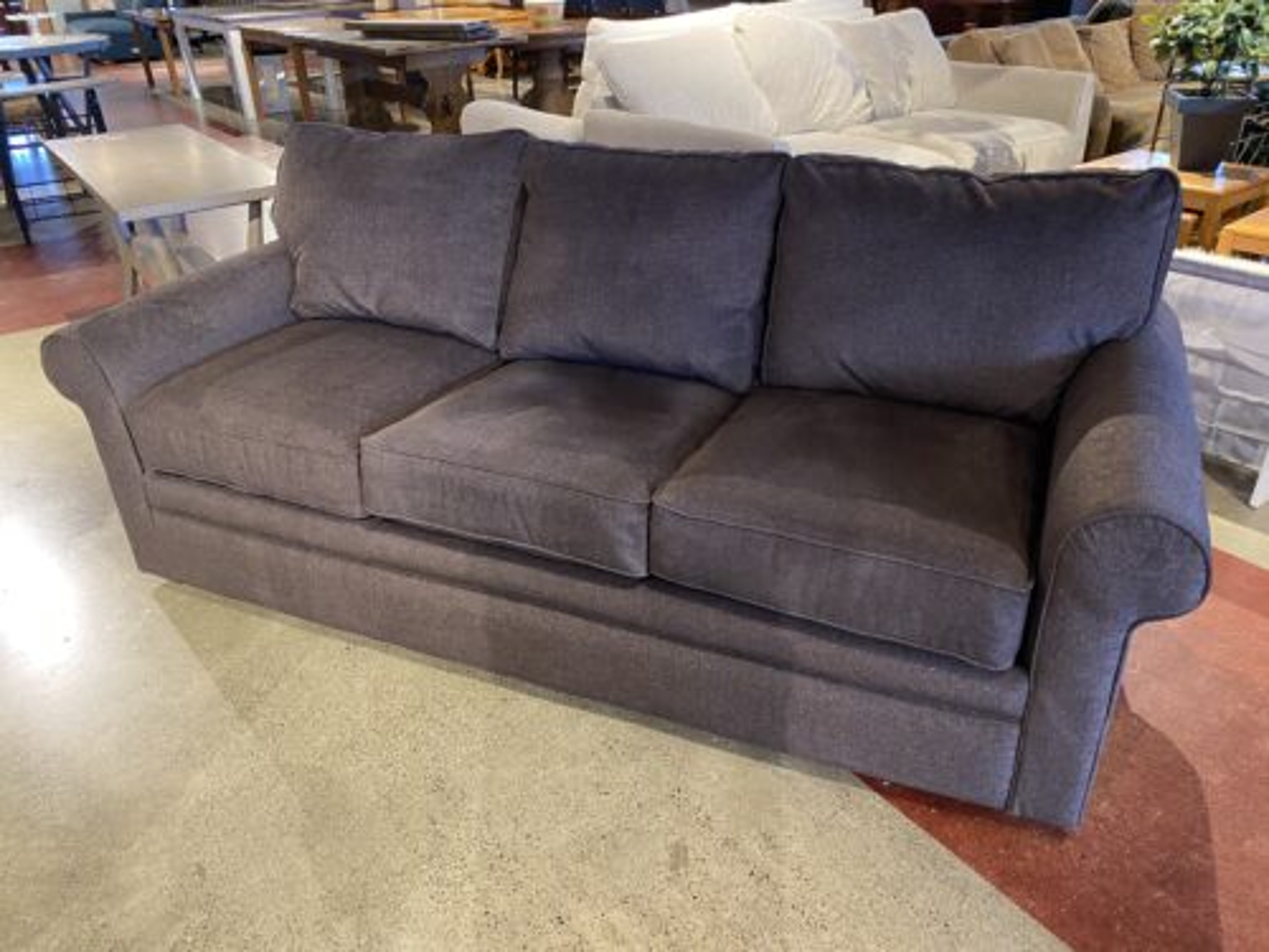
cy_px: 476
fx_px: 953
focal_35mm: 26
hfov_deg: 67.3
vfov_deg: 53.1
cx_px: 634
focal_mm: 4.25
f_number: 1.8
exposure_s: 1/40
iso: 320
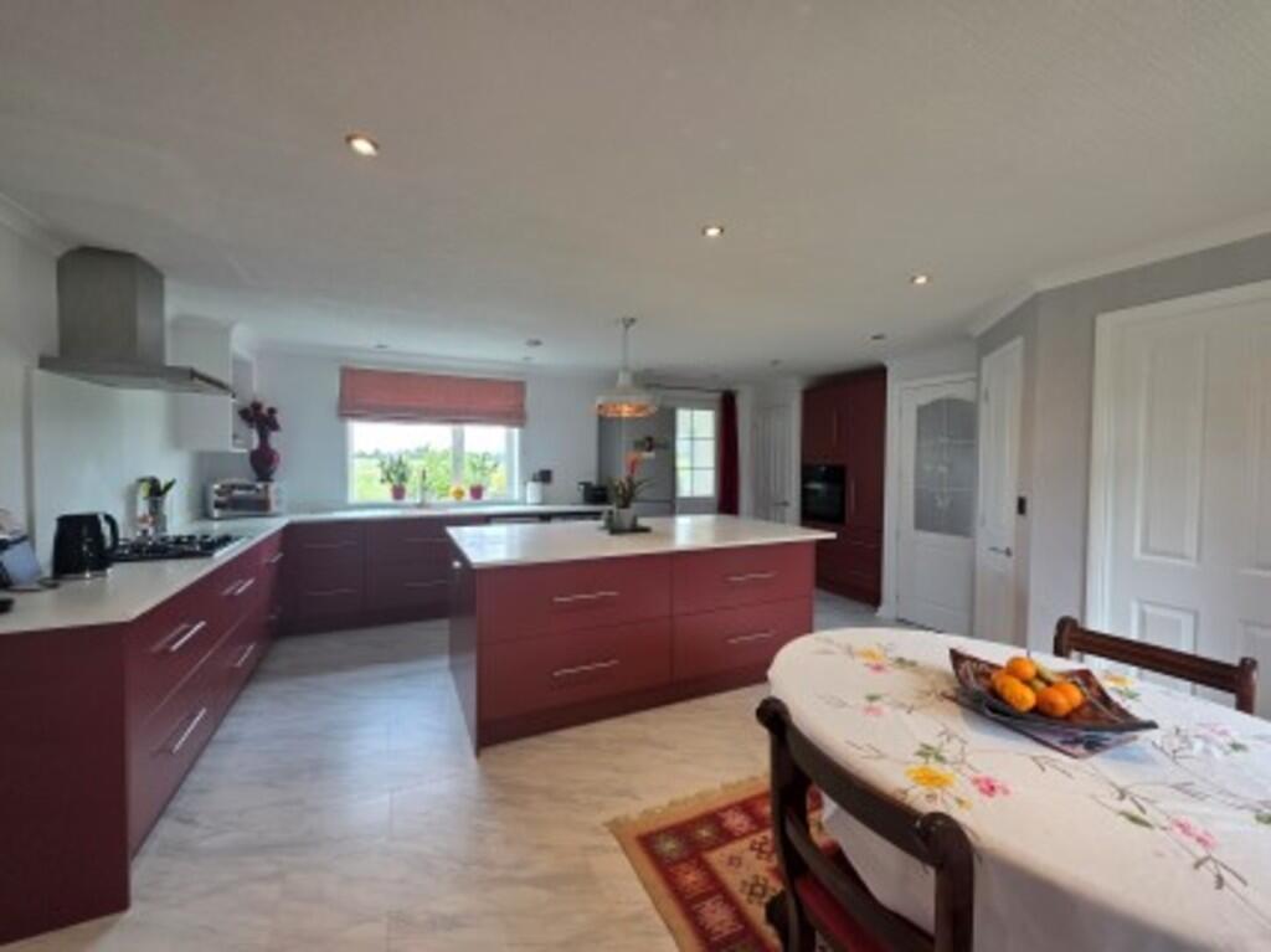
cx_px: 636
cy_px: 476
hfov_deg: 106.2
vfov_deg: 89.9
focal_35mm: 13
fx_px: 477
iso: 64
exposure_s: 1/100
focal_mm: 2.2
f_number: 1.9
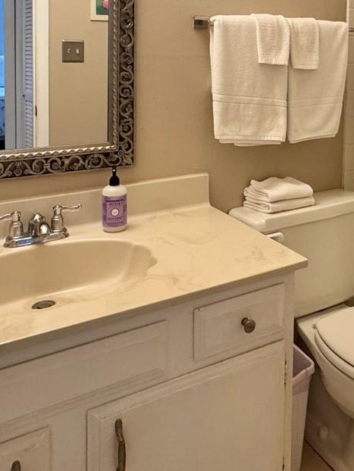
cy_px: 75
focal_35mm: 36
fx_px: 491
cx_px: 274
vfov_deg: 47.6
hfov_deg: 38.5
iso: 200
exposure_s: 1/60
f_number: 2.2
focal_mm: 2.22
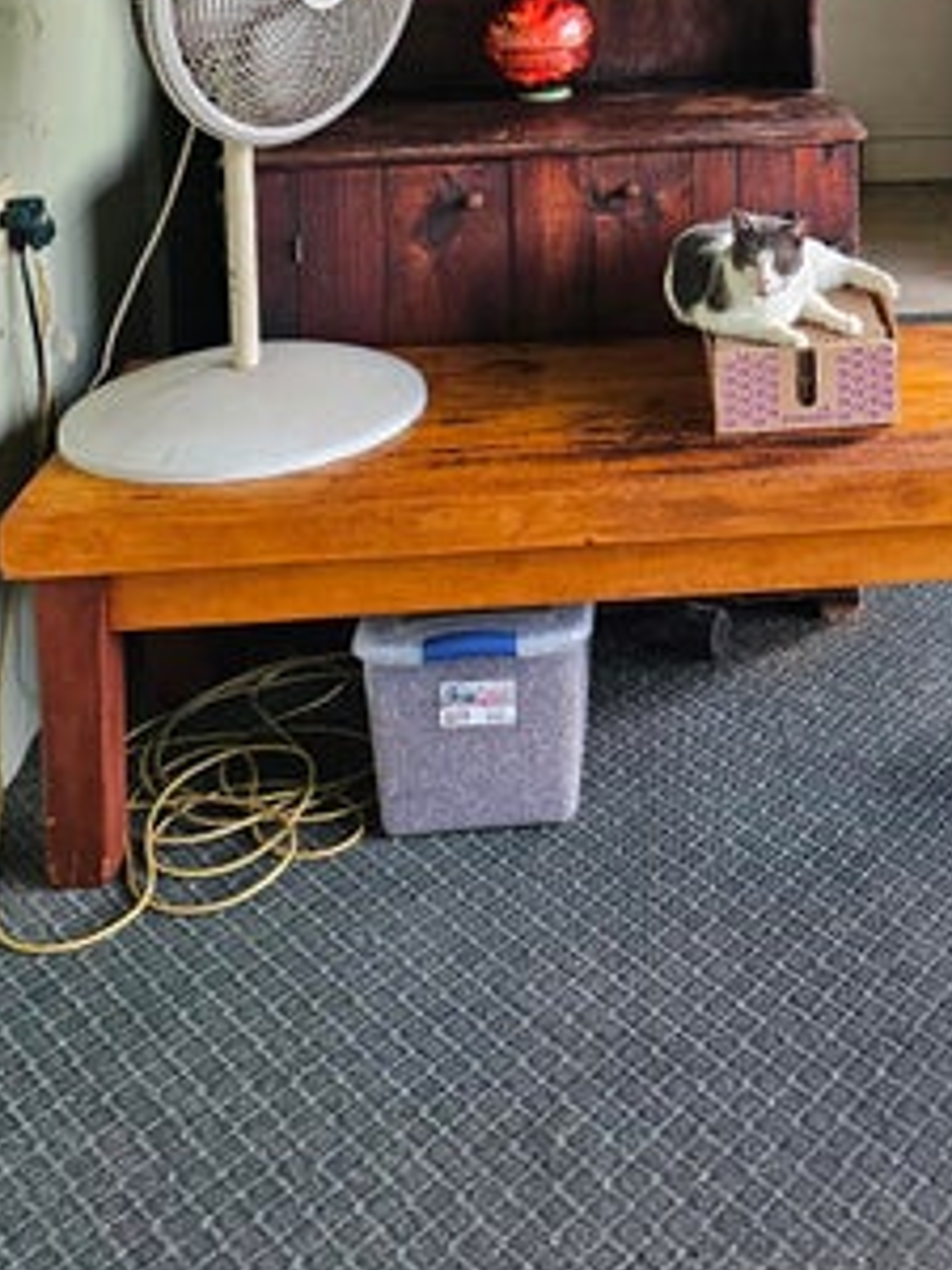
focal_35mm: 49
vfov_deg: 34.5
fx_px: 1797
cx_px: 800
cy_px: -64
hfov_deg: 28.8
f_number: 1.7
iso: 200
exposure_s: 1/207
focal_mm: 6.3
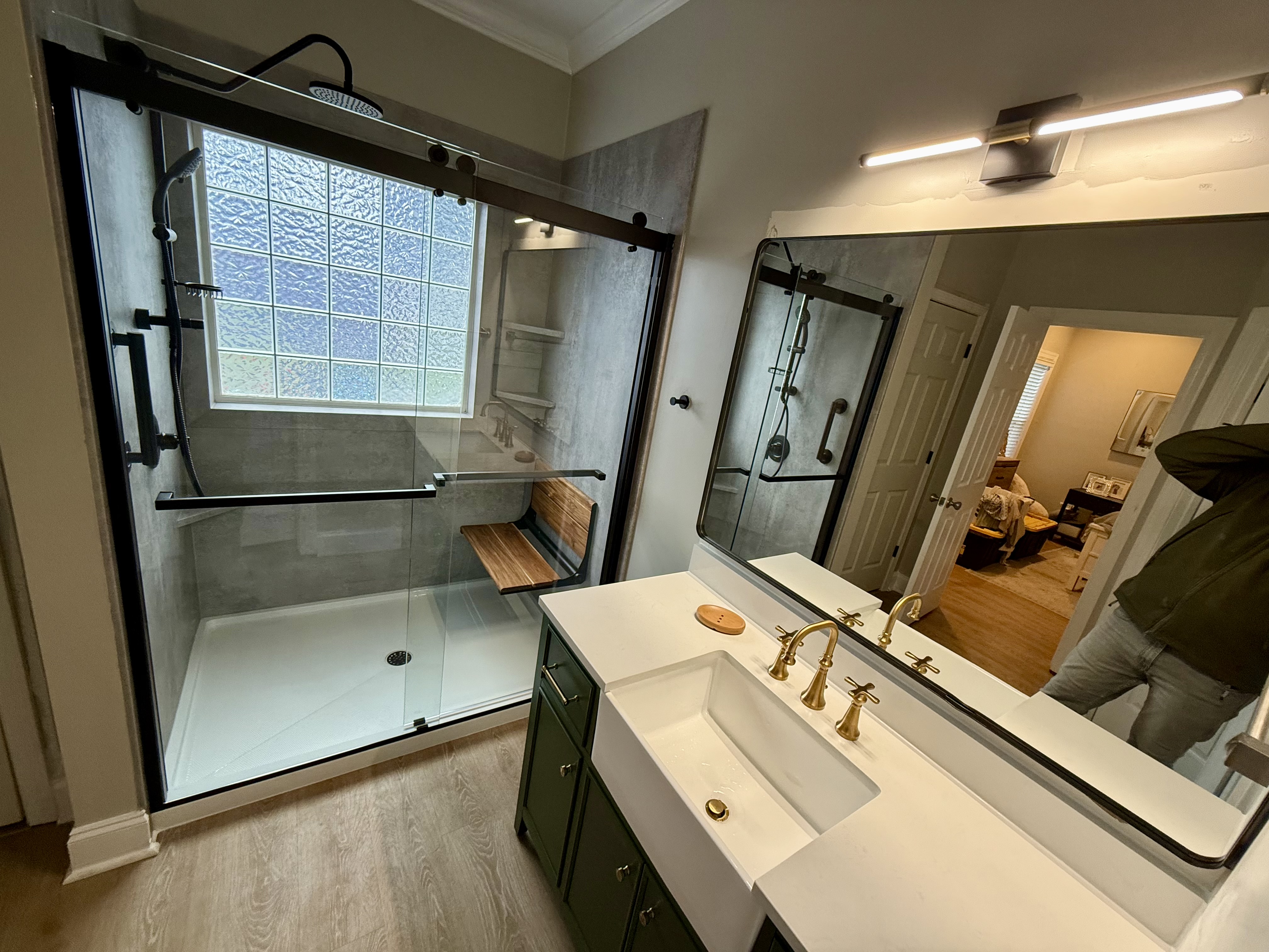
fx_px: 513
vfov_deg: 85.7
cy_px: 476
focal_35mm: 14
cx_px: 634
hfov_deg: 102.1
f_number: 2.2
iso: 200
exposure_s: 1/60
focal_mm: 2.22
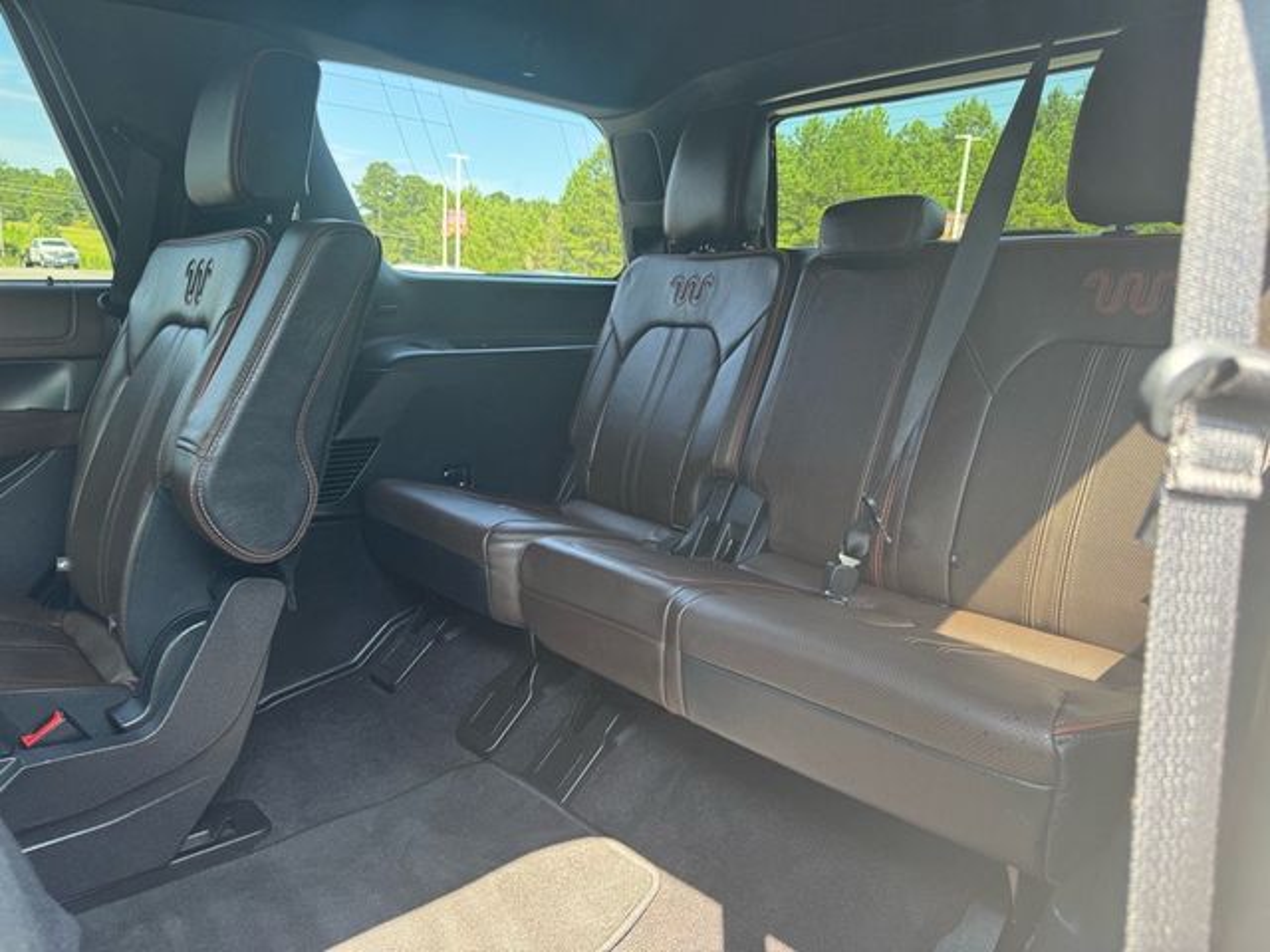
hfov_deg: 71.6
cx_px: 635
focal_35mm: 24
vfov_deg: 56.8
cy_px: 476
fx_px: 881
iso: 100
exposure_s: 1/124
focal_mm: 6.76
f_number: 1.78
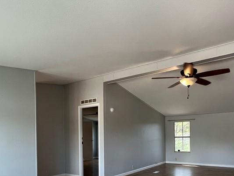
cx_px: 140
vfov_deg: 51.7
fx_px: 169
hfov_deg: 68.7
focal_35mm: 25
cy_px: 139
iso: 160
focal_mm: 1.57
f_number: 1.8
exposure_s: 1/99
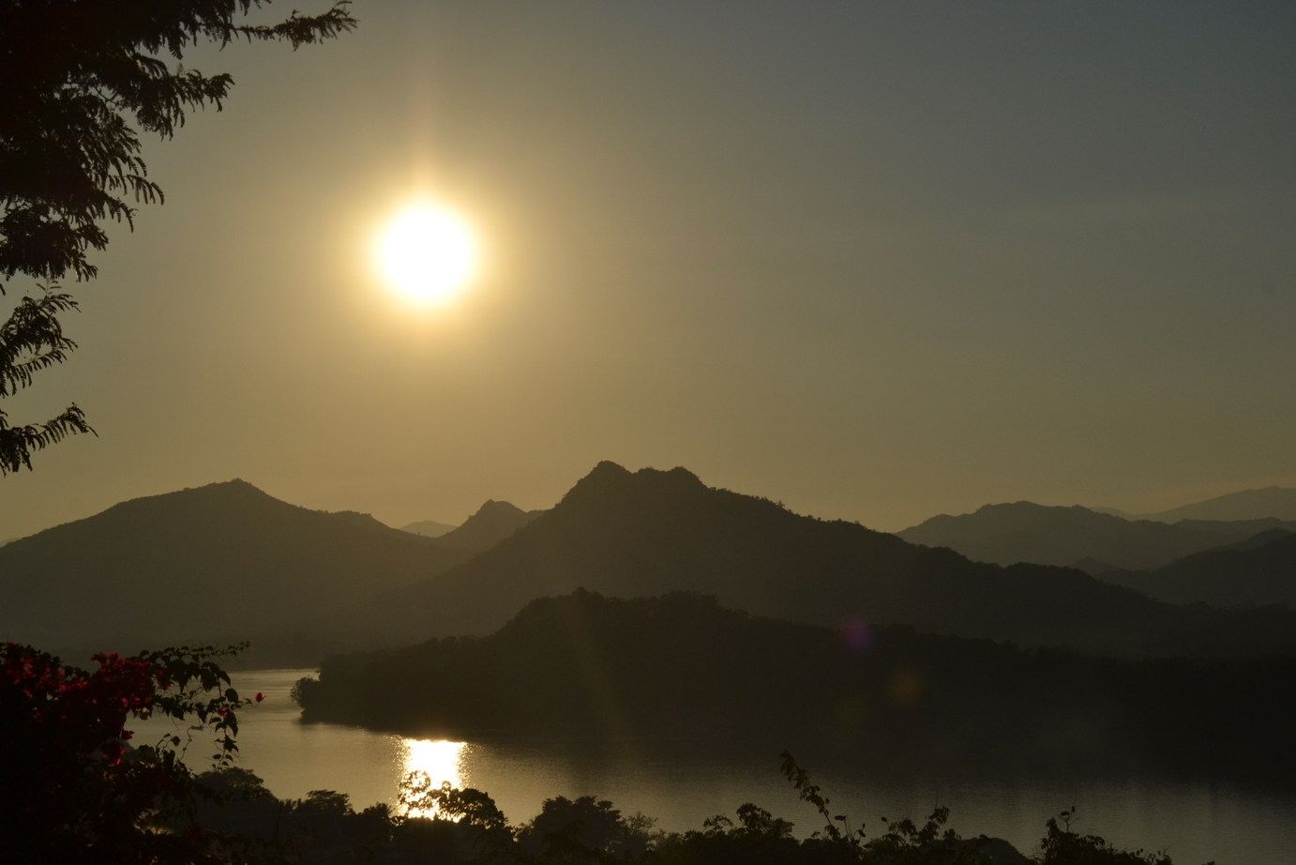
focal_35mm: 82
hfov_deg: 24.6
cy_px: 432
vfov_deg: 16.6
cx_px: 648
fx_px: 2970
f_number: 10
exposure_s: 1/4000
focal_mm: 55
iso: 200
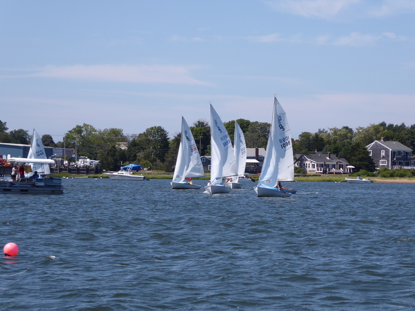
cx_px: 208
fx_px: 1906
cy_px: 156
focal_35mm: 159
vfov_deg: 9.3
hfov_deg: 12.4
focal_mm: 25.6
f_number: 5.4
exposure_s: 1/400
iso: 80
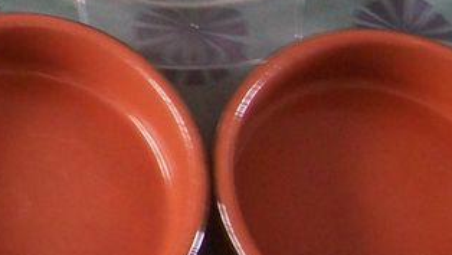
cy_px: 45
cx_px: -151
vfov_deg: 10.3
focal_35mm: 118
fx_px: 1415
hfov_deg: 17.0
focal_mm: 5.7
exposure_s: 1/8
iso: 160
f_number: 2.8
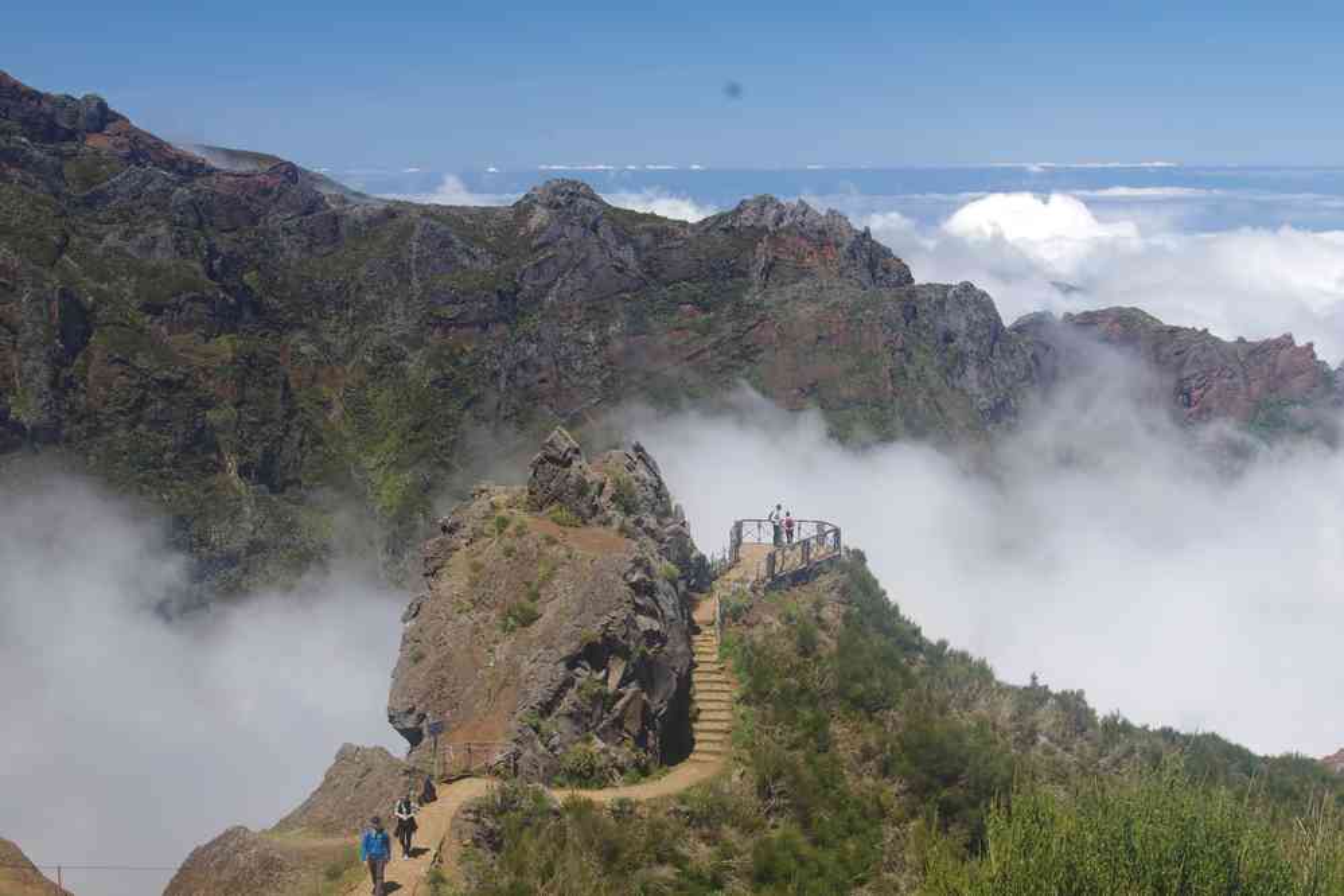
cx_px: 672
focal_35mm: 50
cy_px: 448
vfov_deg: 27.3
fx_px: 1848
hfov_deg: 40.0
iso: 200
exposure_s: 1/100
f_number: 11
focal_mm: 33
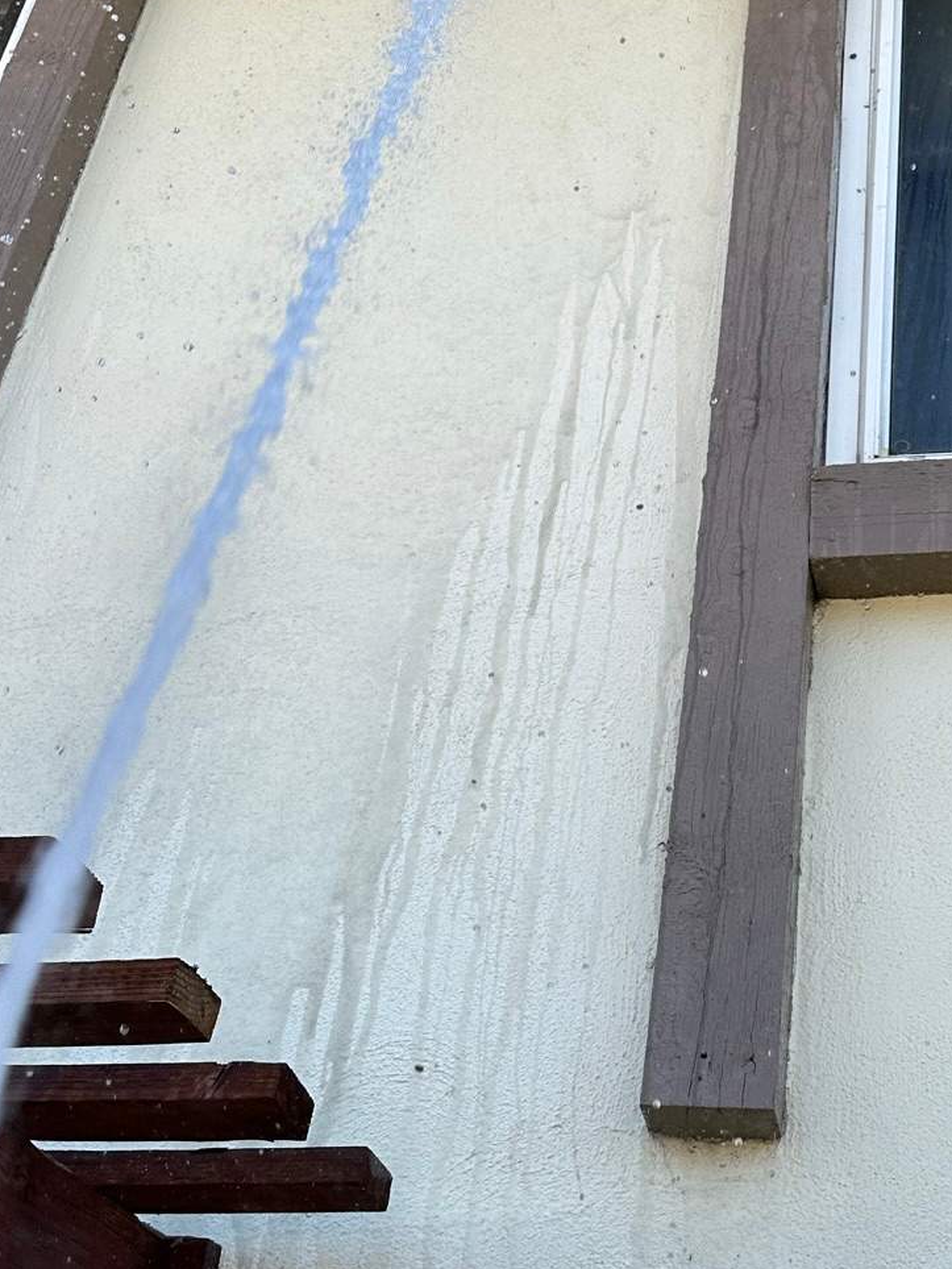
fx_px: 1870
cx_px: 770
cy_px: 663
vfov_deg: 37.5
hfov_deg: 27.9
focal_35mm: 51
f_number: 1.78
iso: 80
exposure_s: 1/1453
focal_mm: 6.86
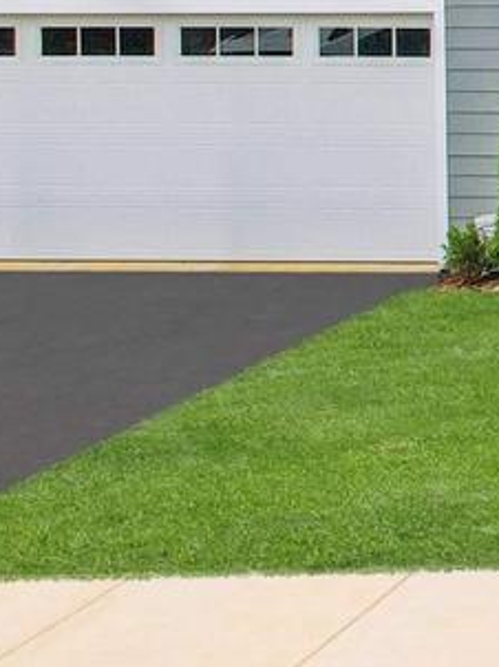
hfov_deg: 10.6
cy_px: -146
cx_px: 1468
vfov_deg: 18.4
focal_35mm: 101
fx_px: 1944
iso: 100
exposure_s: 1/2000
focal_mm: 8.4
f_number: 2.8
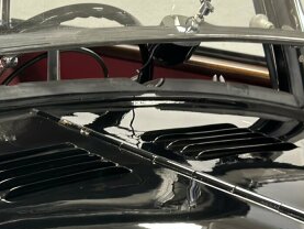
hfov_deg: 17.3
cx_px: -1
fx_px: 975
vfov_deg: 13.3
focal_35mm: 111
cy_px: 86
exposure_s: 1/49
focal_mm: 6.86
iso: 250
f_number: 1.78
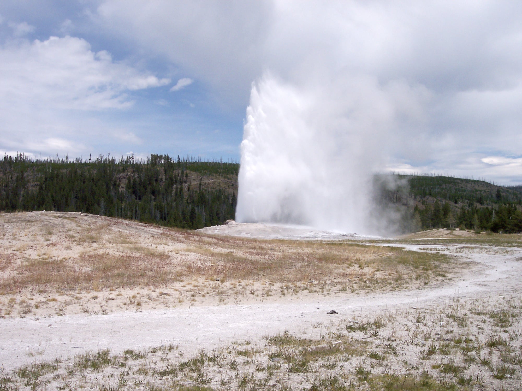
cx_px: 261
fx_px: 573
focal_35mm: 38
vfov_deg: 37.7
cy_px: 196
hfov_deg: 49.0
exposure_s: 1/1000
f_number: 4.8
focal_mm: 8
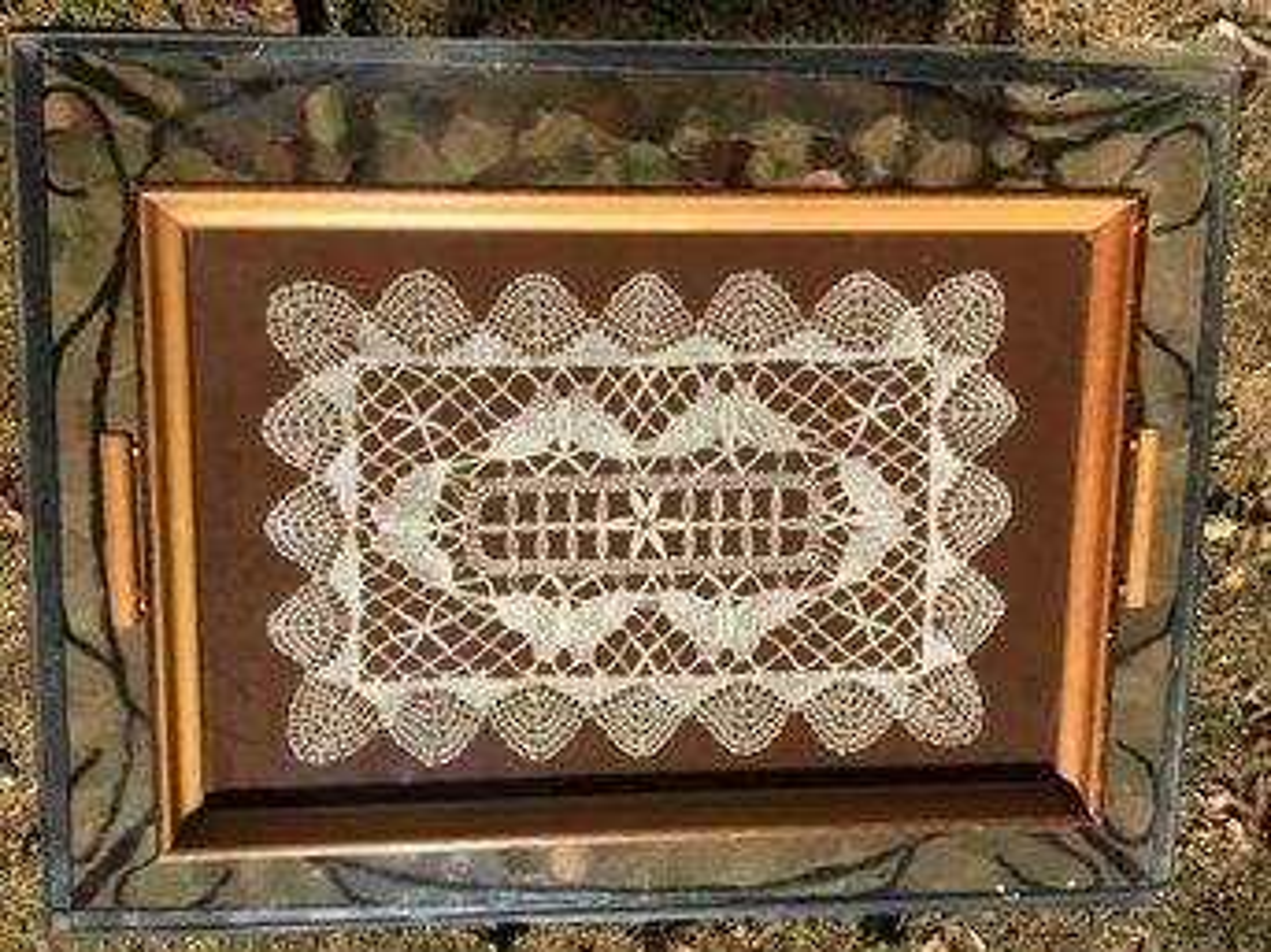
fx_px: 1064
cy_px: 476
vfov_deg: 48.2
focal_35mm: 29
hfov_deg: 61.7
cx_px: 636
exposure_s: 1/1923
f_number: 2.2
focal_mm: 4.15
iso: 25
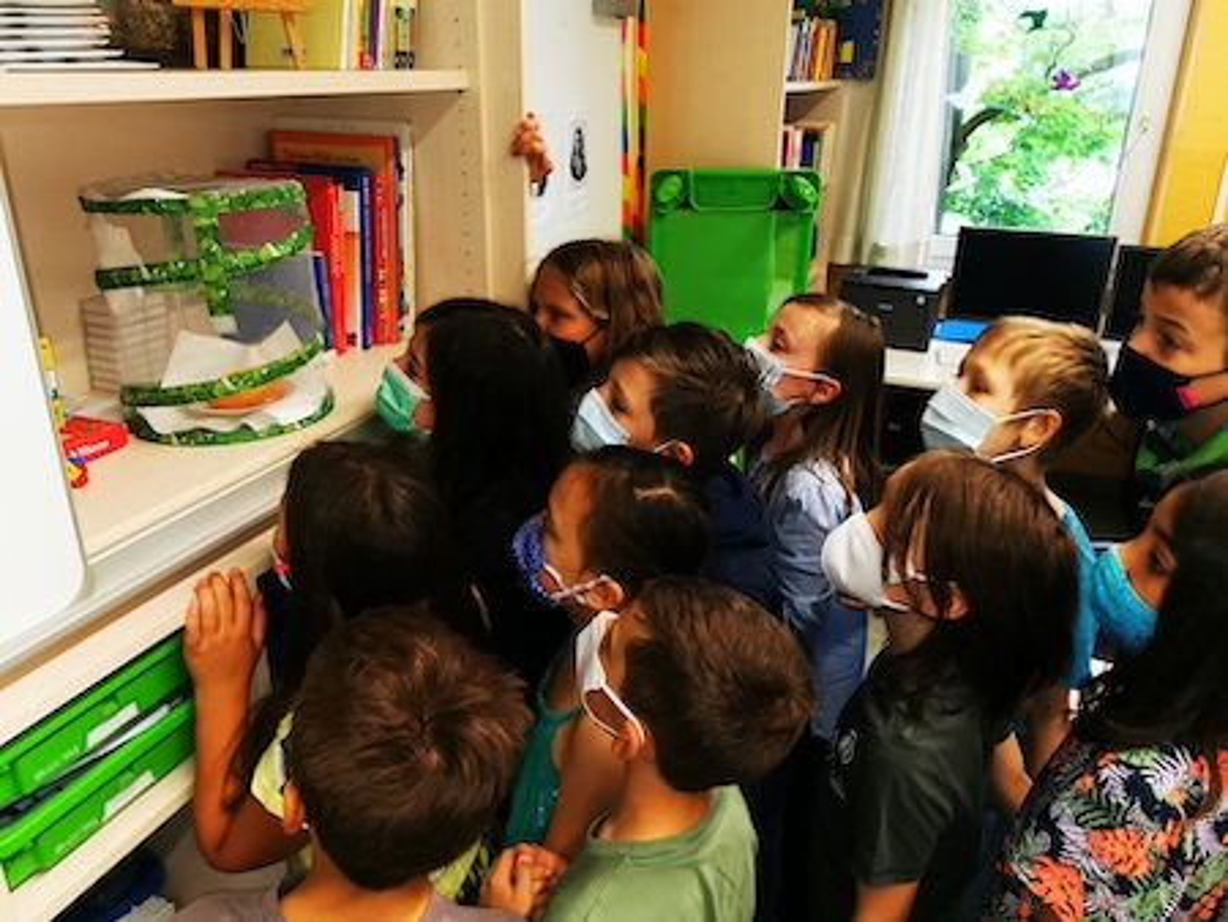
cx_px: 614
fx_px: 958
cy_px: 461
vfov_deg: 51.4
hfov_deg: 65.3
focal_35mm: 27
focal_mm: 5.56
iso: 200
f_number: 1.6
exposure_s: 1/100
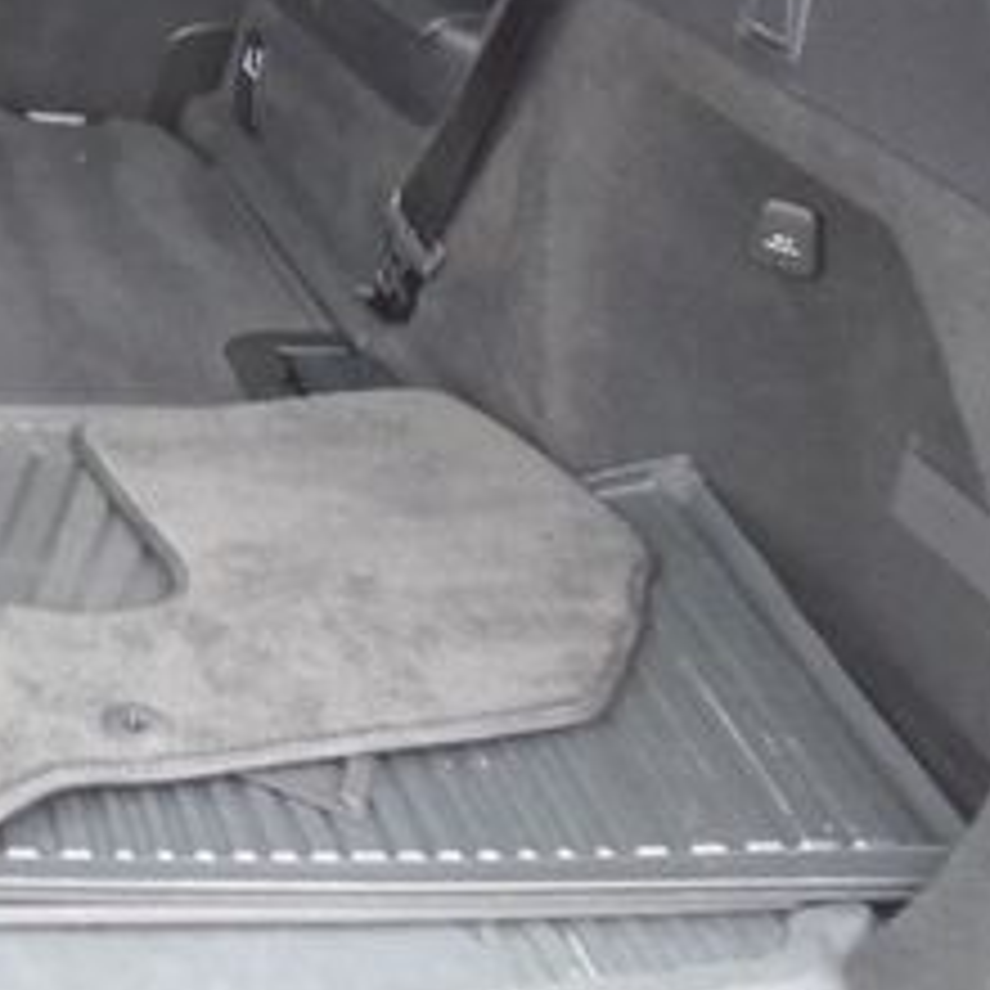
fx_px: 2168
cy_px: 90
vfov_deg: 24.9
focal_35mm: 67
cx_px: -346
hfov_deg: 22.6
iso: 400
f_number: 3.2
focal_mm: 4.6
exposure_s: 1/15
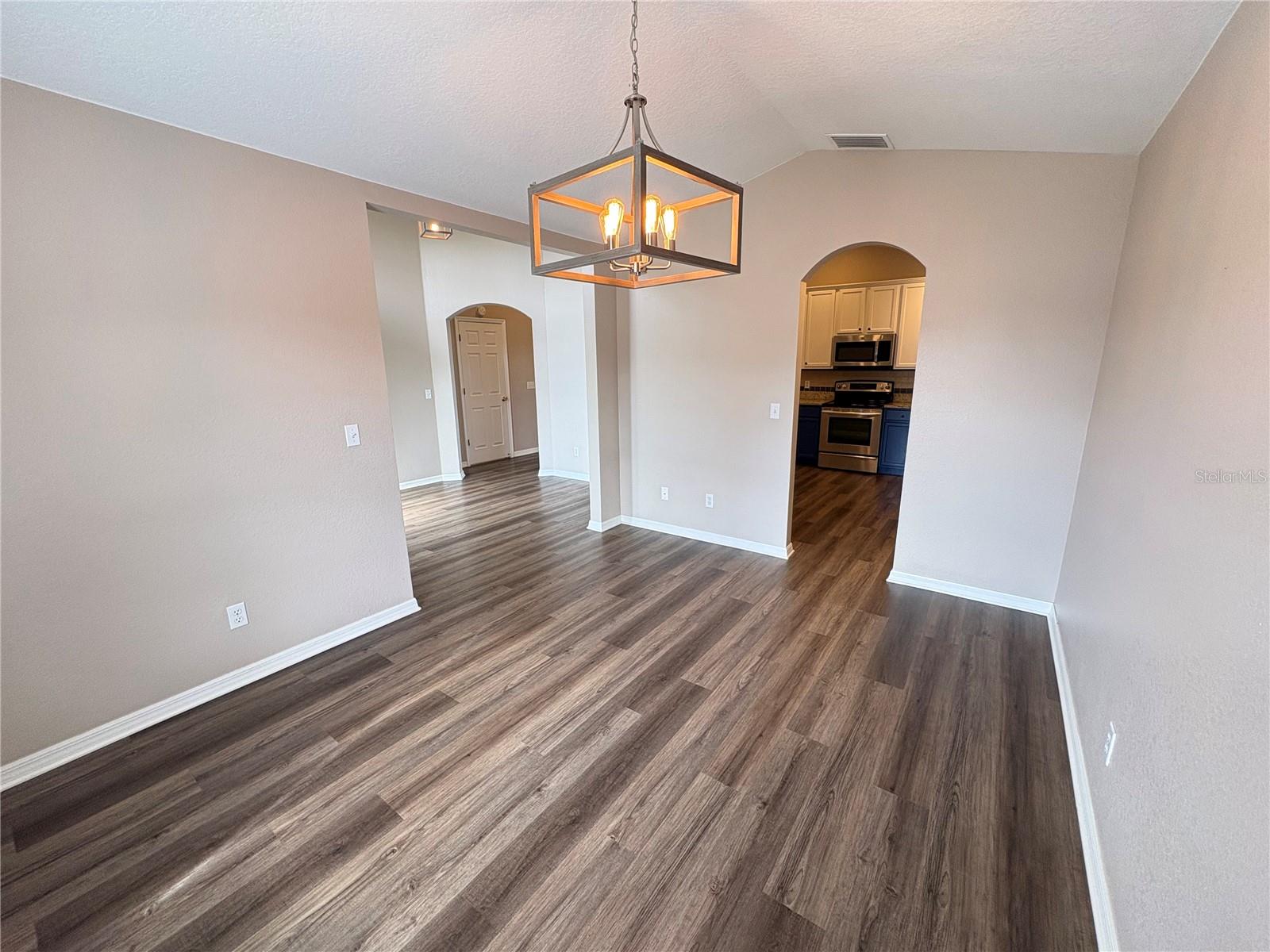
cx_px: 635
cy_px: 476
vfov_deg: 85.7
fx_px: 514
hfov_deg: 102.1
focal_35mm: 14
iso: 125
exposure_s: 1/60
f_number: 2.2
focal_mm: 2.22
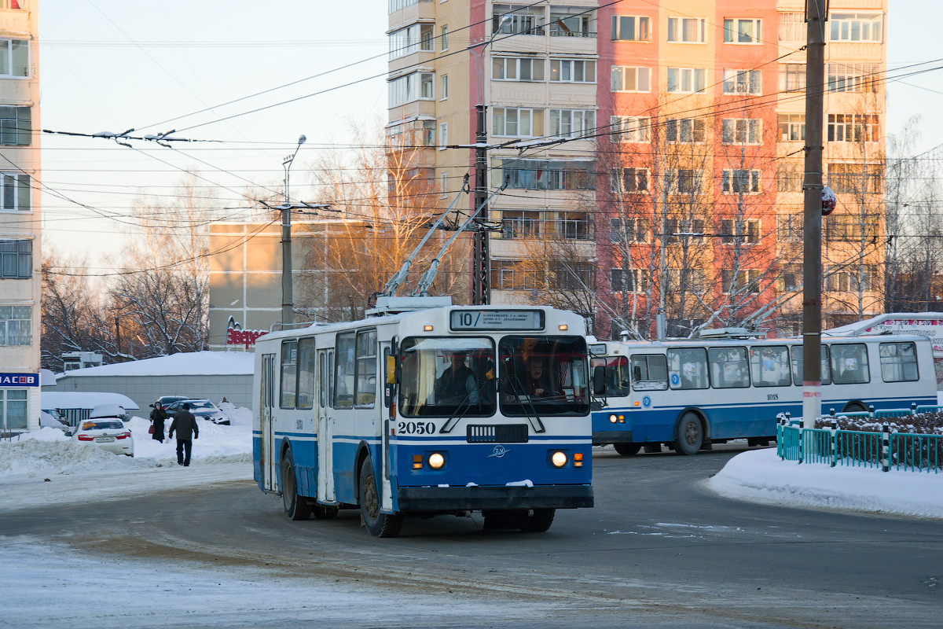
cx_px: 472
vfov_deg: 13.0
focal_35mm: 105
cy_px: 314
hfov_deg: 19.5
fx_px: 2750
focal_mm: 70
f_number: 6.3
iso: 400
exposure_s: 1/200
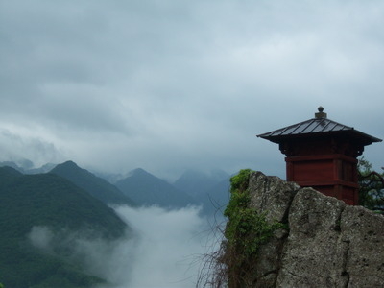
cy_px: 144
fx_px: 743
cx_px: 192
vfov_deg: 21.9
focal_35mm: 67
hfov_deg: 29.0
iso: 80
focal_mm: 14.1
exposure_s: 1/250
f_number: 4
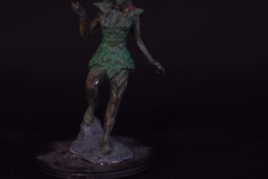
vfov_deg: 11.2
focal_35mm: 123
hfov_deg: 16.7
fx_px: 914
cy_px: 67
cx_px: 112
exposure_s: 1/30
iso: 400
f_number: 5.6
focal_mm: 55
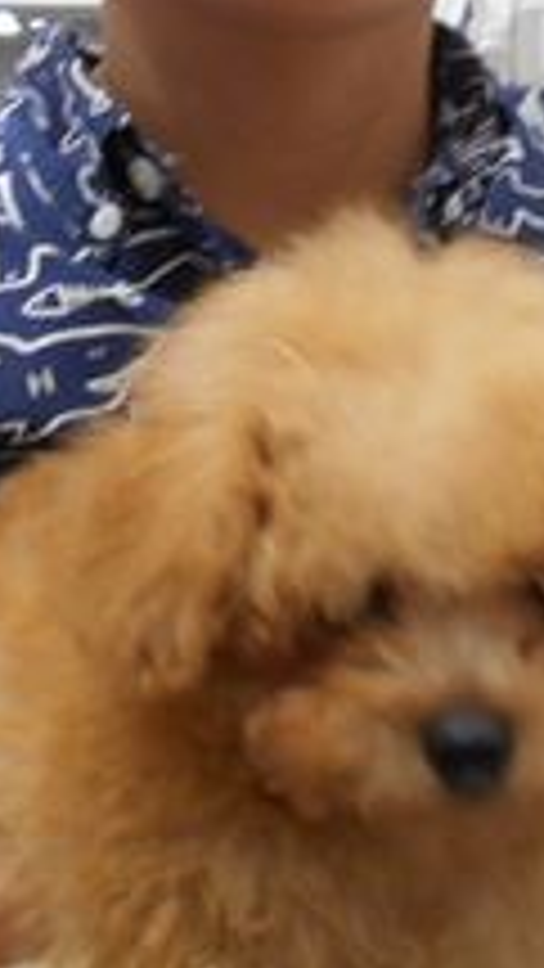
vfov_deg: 26.6
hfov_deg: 15.3
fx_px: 2025
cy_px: 266
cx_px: 256
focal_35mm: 79
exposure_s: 1/30
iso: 200
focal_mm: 4.6
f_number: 3.2
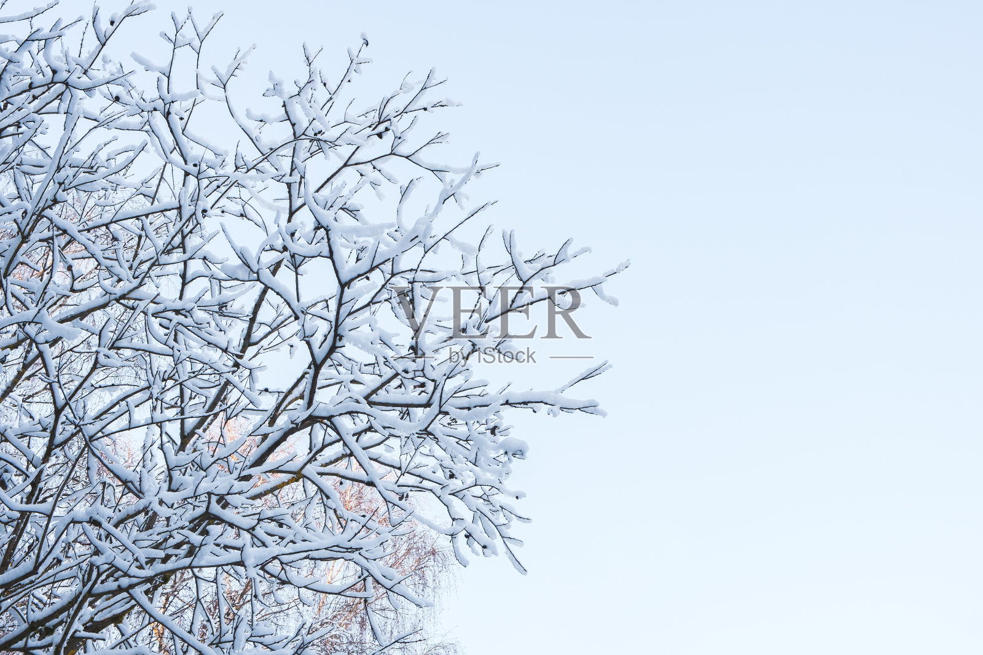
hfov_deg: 41.9
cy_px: 328
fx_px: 1283
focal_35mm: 47
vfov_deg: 28.7
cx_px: 492
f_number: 11
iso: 500
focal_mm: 31.5
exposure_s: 1/15
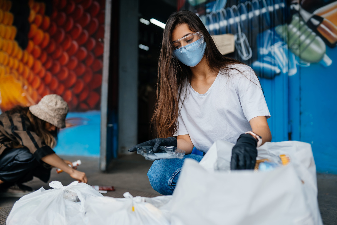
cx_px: 168
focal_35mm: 35
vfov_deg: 37.9
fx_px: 328
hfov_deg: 54.4
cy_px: 112
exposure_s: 1/320
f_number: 1.8
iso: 200
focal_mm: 35
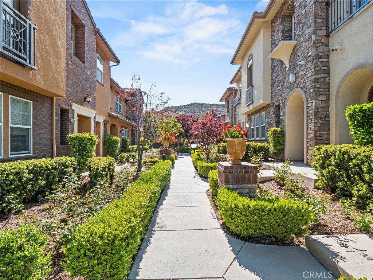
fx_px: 172
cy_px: 140
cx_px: 186
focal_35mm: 16
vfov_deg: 78.1
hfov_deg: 94.5
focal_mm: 8
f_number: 8
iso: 200
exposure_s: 1/40
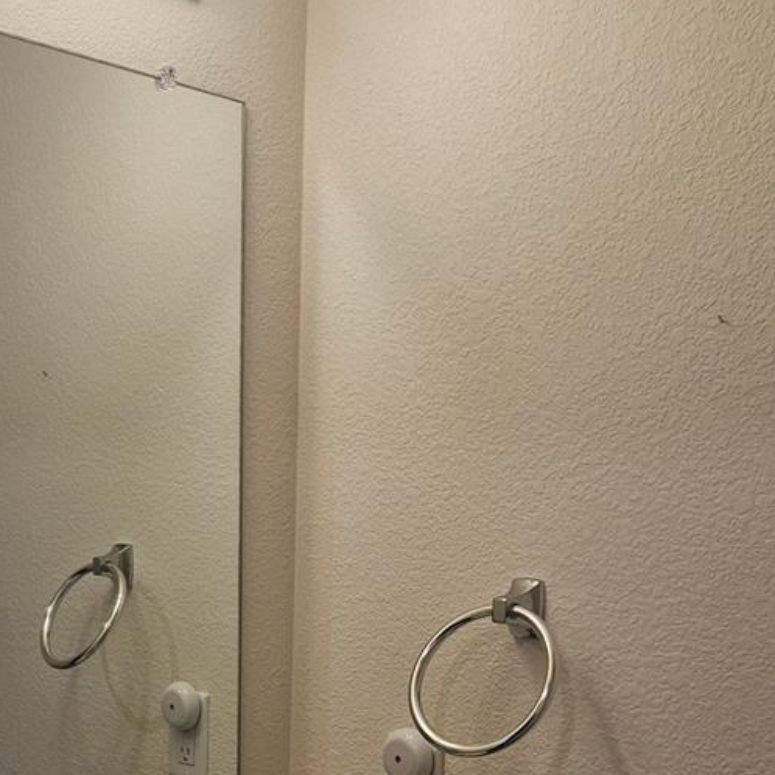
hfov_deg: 34.5
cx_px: 297
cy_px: 643
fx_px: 1241
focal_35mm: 49
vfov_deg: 33.5
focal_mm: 5.4
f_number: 1.8
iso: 40
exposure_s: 1/120
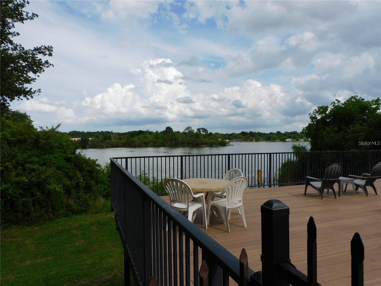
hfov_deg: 71.6
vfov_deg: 56.8
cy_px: 143
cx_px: 190
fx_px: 264
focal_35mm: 24
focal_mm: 4.3
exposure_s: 1/1250
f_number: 4.2
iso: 125
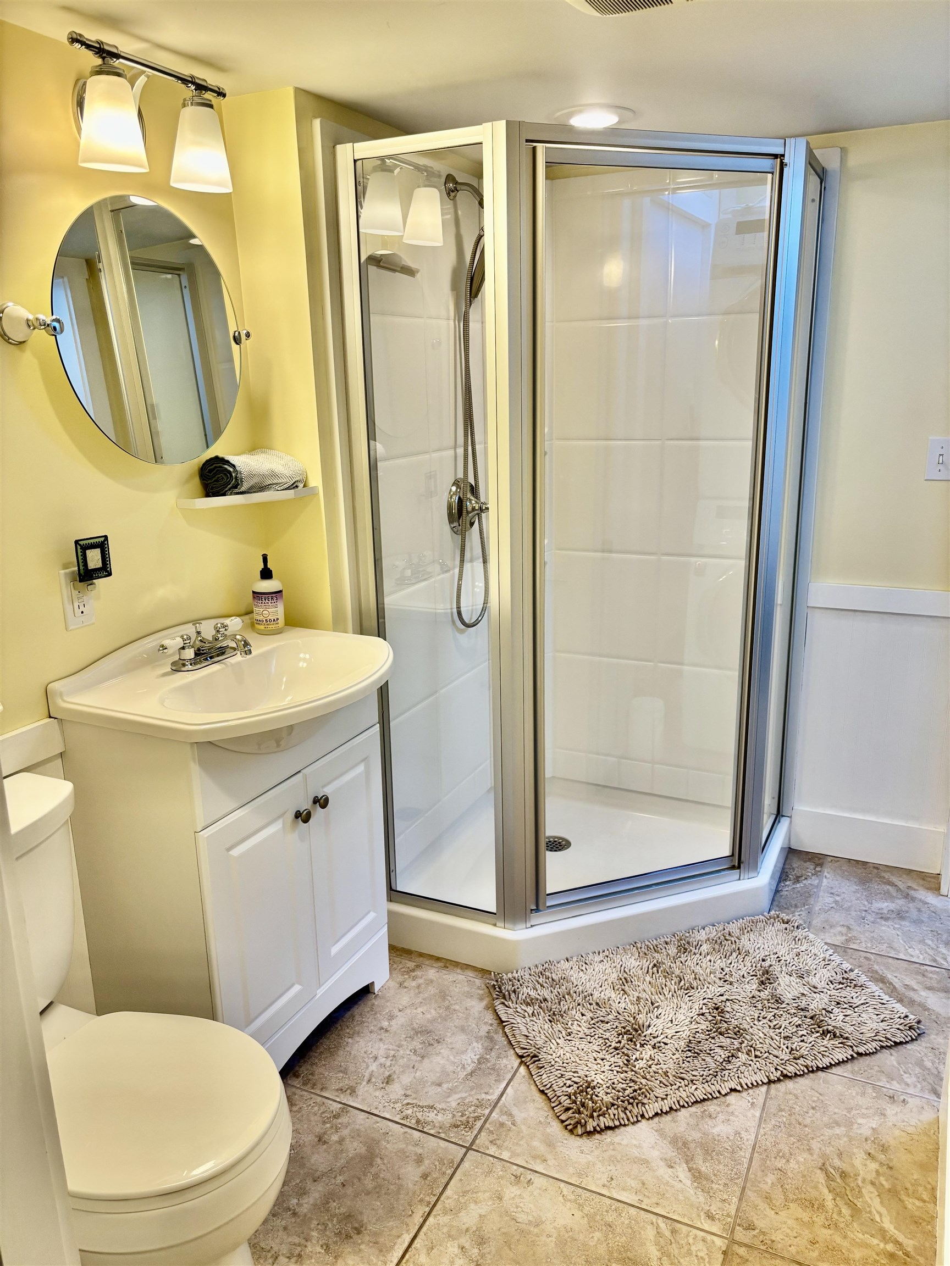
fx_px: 951
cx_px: 475
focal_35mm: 26
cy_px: 633
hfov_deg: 53.1
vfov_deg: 67.3
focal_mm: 5.96
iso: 125
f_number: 1.6
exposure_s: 1/120
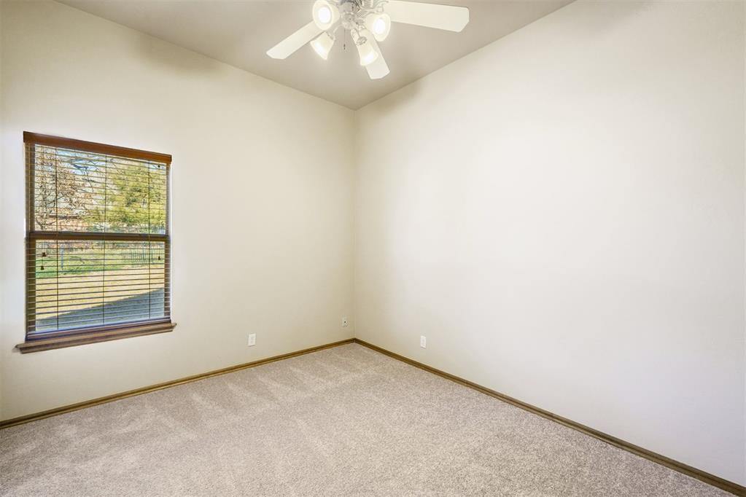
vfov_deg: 77.3
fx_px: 311
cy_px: 248
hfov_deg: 100.4
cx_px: 373
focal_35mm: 15
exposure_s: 1/4
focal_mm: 10
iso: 200
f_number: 7.1
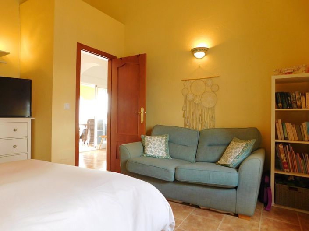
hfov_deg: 74.0
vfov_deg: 58.8
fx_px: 205
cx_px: 154
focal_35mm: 23
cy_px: 116
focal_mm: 4
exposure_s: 1/30
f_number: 3
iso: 220
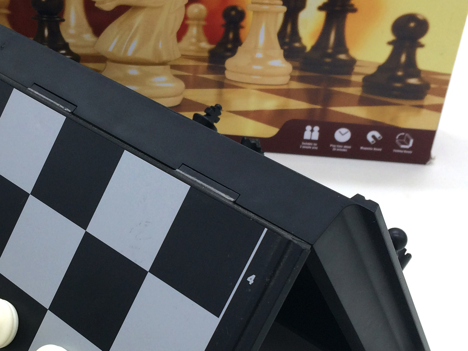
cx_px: 134
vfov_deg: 22.2
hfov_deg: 29.1
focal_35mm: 66
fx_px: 892
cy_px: 238
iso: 32
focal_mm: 4.15
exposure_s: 1/266
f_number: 2.2
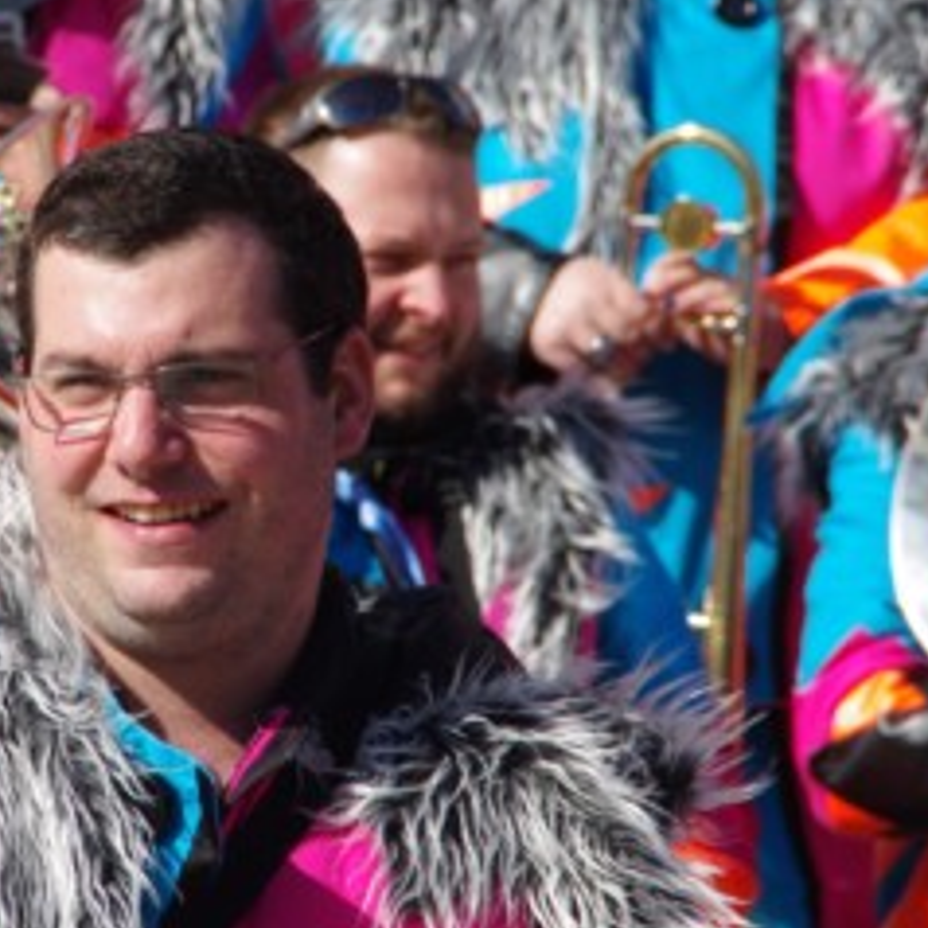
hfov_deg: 3.3
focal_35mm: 534
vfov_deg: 3.3
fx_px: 16196
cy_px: 419
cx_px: 230
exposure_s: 1/250
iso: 200
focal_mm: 200
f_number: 11
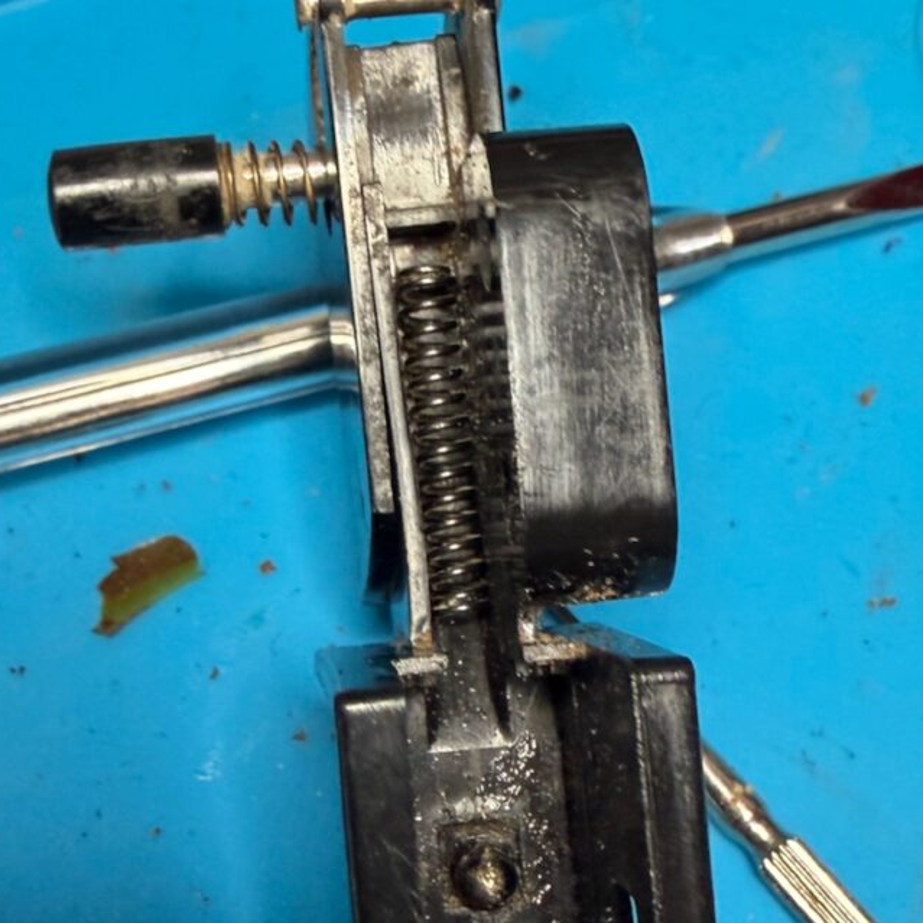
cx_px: 513
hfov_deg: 48.4
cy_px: 670
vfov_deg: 47.0
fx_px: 1026
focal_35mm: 34
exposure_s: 1/77
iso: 320
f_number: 2.2
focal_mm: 2.22
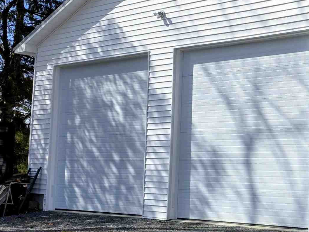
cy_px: 118
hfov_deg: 27.2
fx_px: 598
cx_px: 315
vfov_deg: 21.9
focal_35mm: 67
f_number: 1.7
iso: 80
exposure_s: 1/6574
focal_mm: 6.3
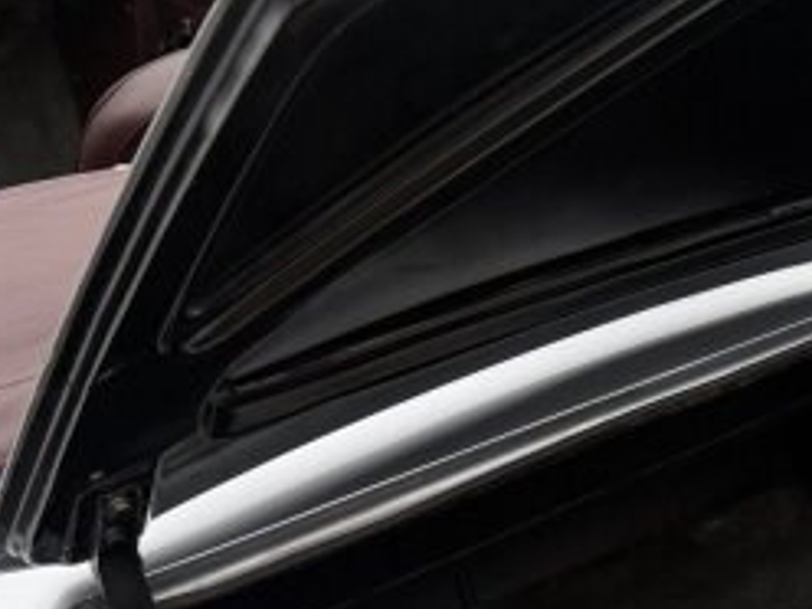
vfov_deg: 22.9
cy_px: 573
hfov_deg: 29.4
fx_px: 1454
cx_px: 792
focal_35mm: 62
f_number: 1.78
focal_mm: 6.76
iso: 160
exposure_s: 1/99
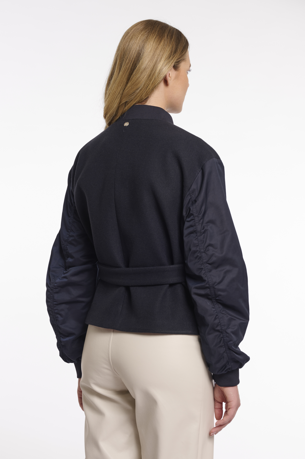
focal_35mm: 88
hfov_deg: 15.5
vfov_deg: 23.1
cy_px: 230
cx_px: 152
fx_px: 1120
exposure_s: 1/160
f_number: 8
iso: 125
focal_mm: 88
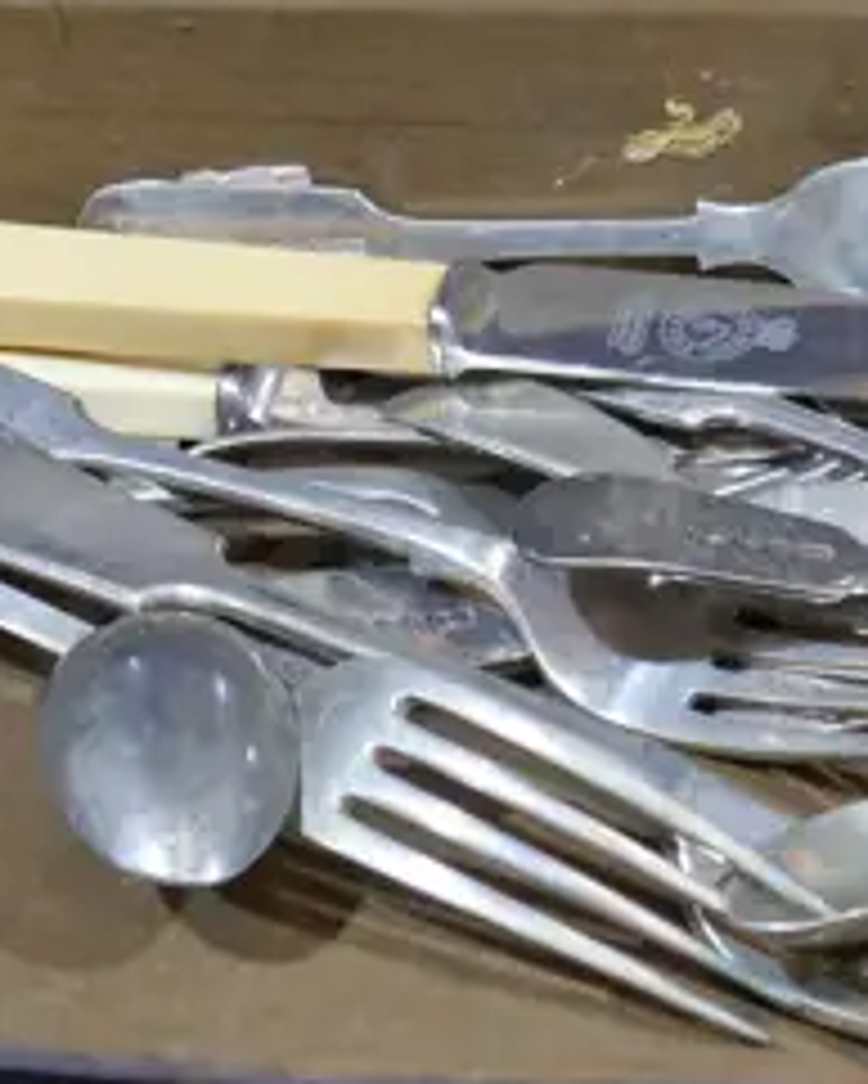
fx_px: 3723
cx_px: 517
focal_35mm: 116
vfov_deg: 16.5
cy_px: 385
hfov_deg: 13.3
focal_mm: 14
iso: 320
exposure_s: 1/60
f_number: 3.5
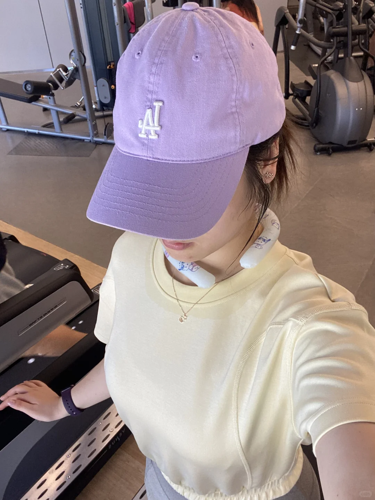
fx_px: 433
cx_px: 188
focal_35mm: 30
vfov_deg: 60.0
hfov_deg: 46.8
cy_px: 250
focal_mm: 2.71
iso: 125
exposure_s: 1/60
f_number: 2.2
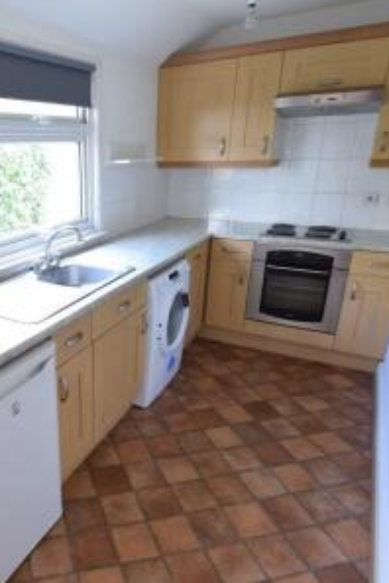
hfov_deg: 48.6
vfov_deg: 73.7
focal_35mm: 24
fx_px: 389
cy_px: 301
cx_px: 53
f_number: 9
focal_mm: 10
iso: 100
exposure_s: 1/2
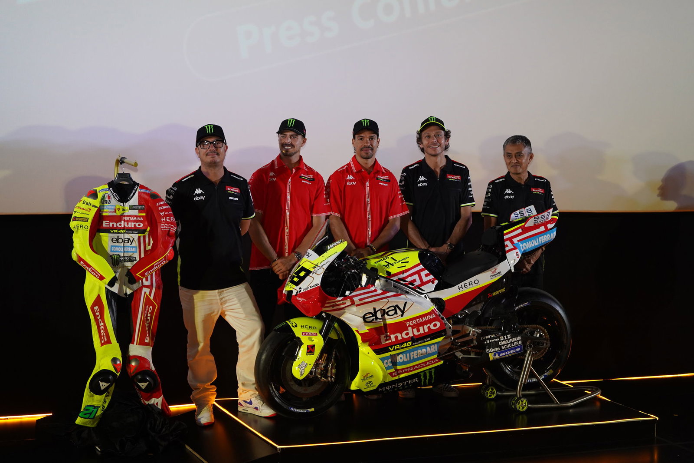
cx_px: 347
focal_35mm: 70
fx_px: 1349
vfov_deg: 19.4
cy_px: 232
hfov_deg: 28.8
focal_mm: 70
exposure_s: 1/320
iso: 1600
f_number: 2.8
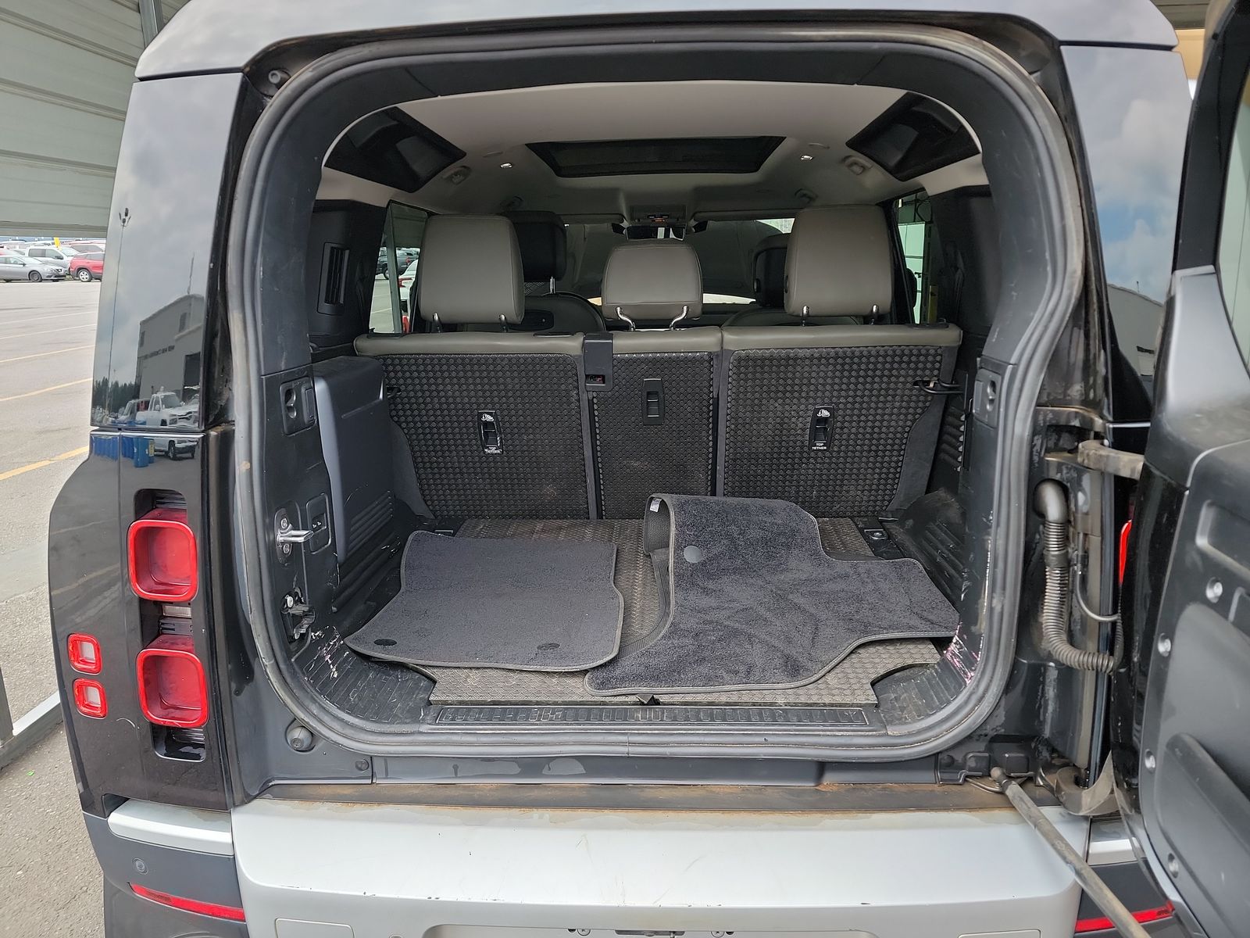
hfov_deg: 71.6
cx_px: 625
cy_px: 469
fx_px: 867
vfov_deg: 56.8
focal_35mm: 24
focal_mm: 6.7
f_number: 1.8
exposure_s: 1/119
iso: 72
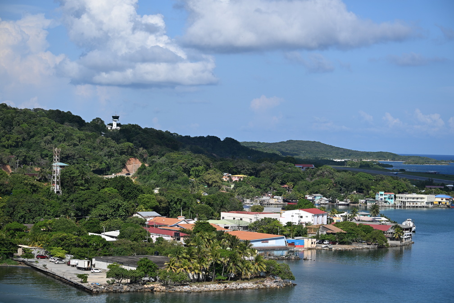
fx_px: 1286
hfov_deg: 20.0
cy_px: 152
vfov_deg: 13.4
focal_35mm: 102
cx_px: 227
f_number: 6.3
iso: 100
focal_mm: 102
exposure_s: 1/640
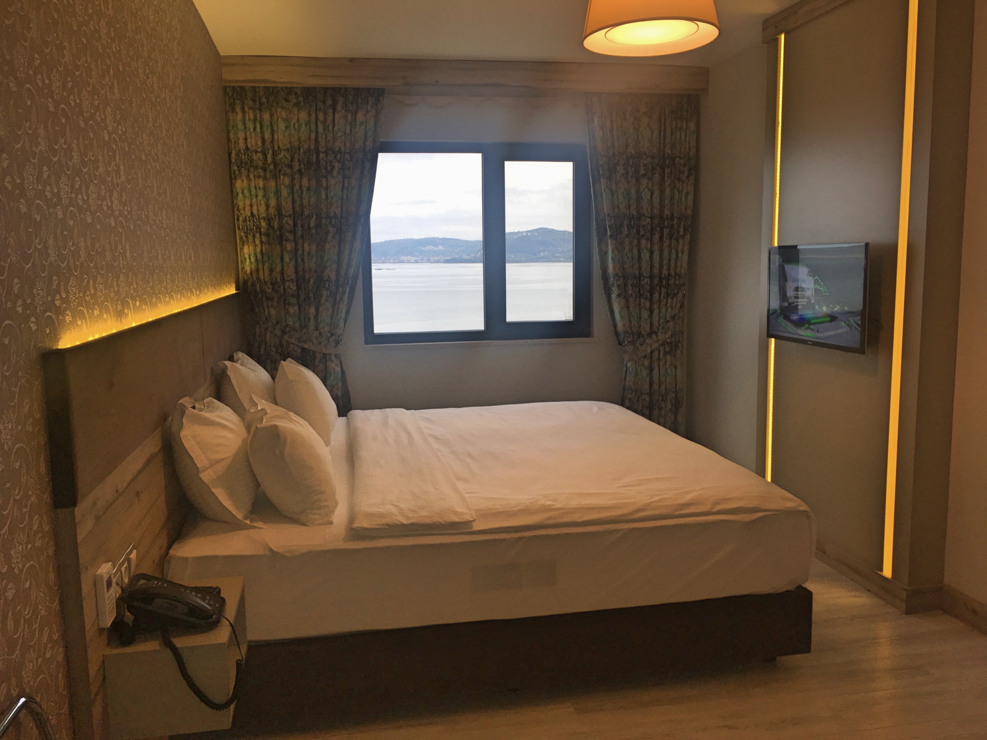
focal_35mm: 29
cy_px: 370
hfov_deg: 61.7
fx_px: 827
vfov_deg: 48.2
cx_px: 494
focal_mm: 4.15
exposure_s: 1/58
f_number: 2.2
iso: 25
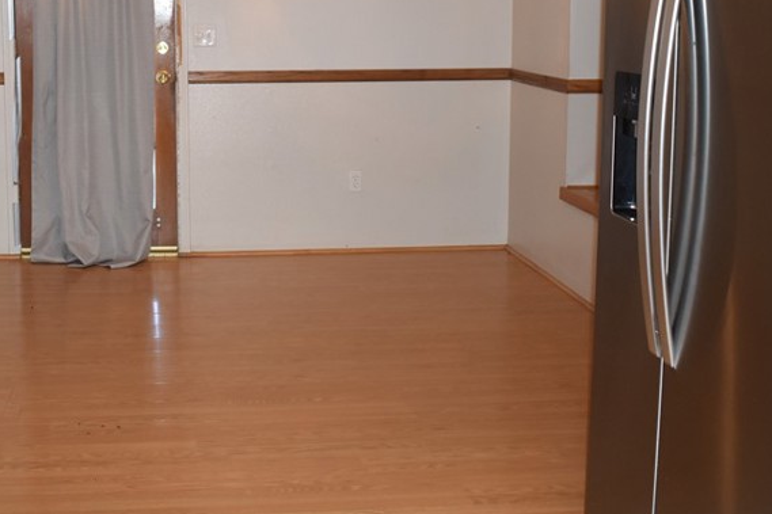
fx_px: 1158
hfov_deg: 36.3
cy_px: 140
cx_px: 232
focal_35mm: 54
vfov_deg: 24.8
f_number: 3.8
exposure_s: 1/60
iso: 900
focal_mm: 20
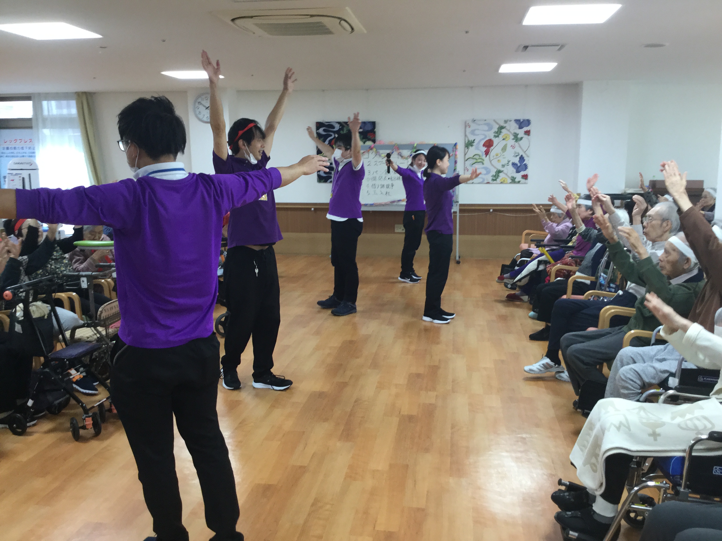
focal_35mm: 31
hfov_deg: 58.4
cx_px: 361
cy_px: 270
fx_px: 647
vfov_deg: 45.4
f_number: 2.4
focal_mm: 3.3
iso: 50
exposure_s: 1/30
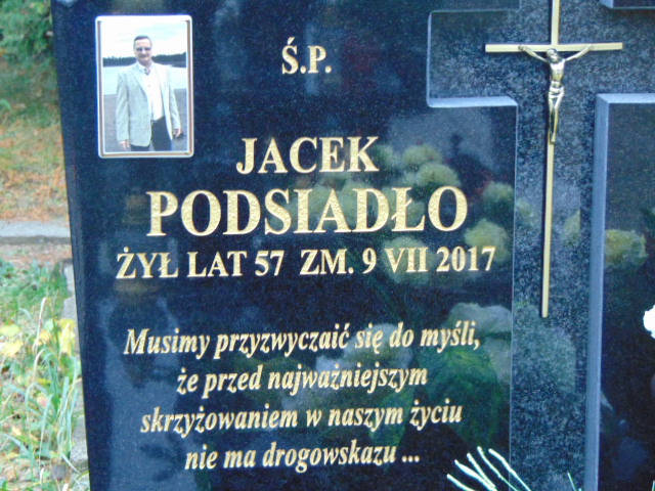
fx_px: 2517
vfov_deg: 11.1
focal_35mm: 133
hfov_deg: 14.8
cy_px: 246
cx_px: 328
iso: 500
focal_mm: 23.9
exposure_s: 1/20
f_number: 4
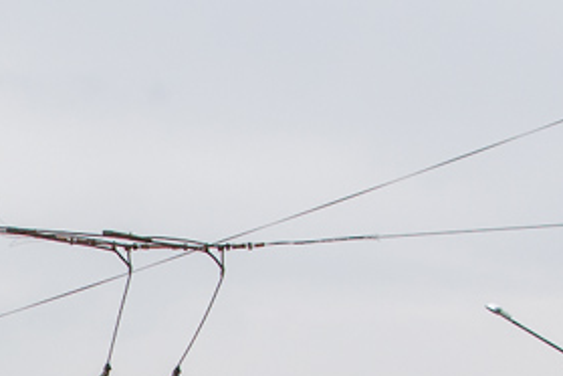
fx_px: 3537
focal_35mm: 226
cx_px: -303
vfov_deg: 6.0
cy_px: 582
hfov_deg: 8.9
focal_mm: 35
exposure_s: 1/500
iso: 400
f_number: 6.3
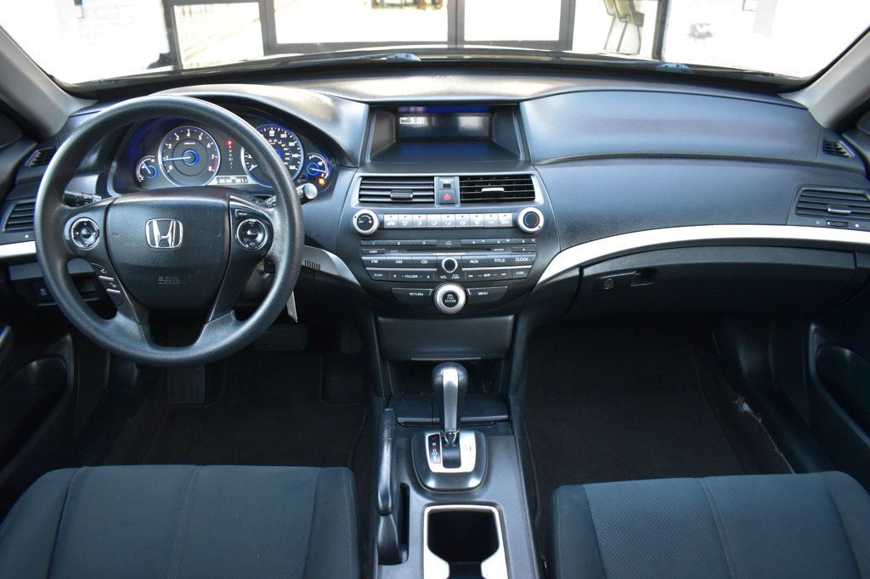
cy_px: 290
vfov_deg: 47.9
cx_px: 435
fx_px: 652
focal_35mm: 27
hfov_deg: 67.4
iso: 1600
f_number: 4
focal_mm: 18
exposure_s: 1/15
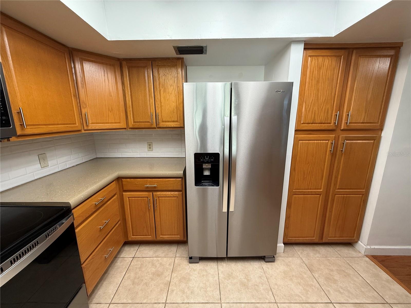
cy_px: 154
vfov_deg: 85.7
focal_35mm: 14
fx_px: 166
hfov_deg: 102.1
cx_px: 206
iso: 160
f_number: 2.2
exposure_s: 1/120
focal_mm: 2.22
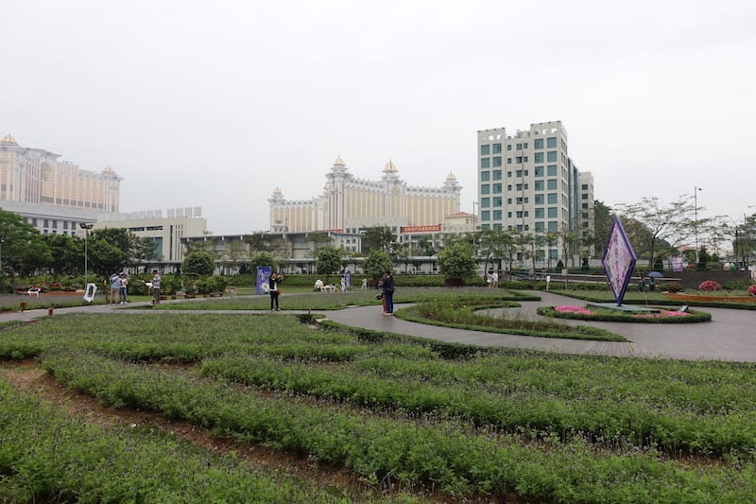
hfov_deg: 73.8
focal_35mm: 24
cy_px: 252
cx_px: 378
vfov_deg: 53.1
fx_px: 504
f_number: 5.6
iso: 125
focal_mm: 8.8
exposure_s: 1/500
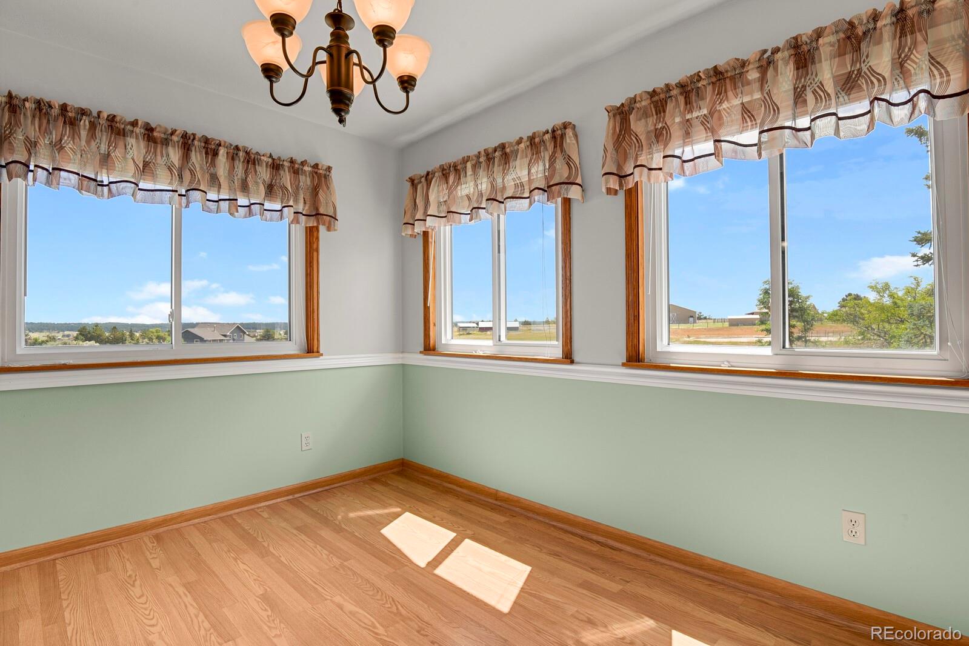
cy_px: 323
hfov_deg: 93.3
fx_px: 458
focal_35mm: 17
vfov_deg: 70.4
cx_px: 484
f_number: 8
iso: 250
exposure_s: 1/5
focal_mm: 17
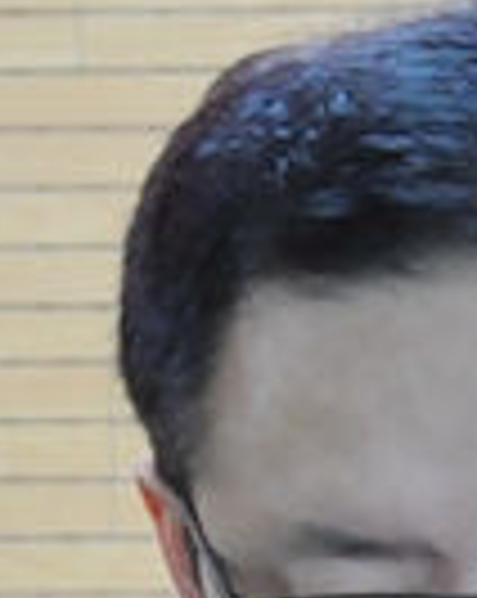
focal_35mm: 382
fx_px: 6757
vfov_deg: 5.0
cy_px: 967
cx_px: 513
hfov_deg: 4.0
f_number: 4.5
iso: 1600
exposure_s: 1/30
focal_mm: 40
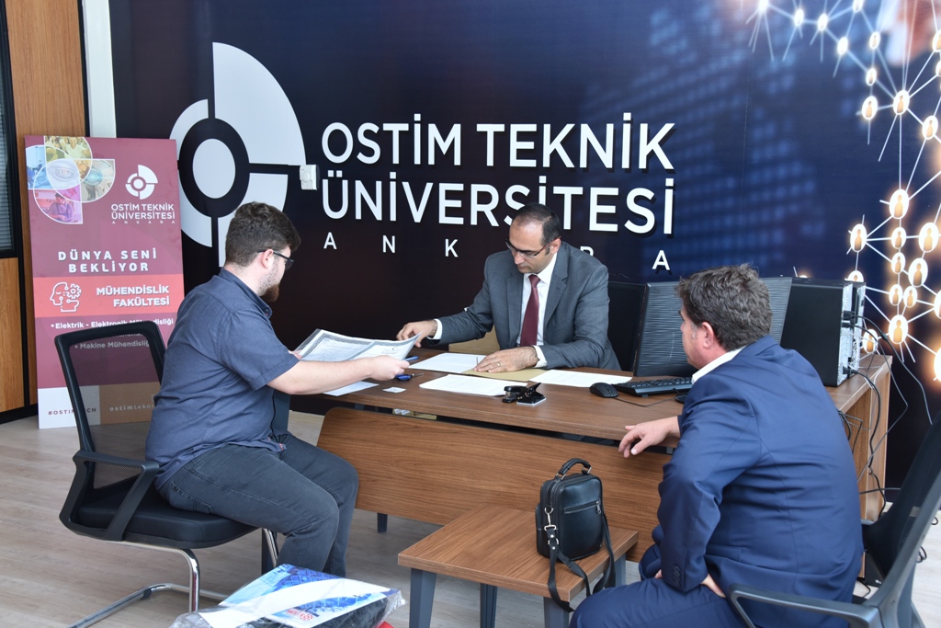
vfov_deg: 30.5
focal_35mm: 44
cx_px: 470
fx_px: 1150
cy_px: 314
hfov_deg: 44.5
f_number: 7.1
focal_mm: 44
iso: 800
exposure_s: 1/125
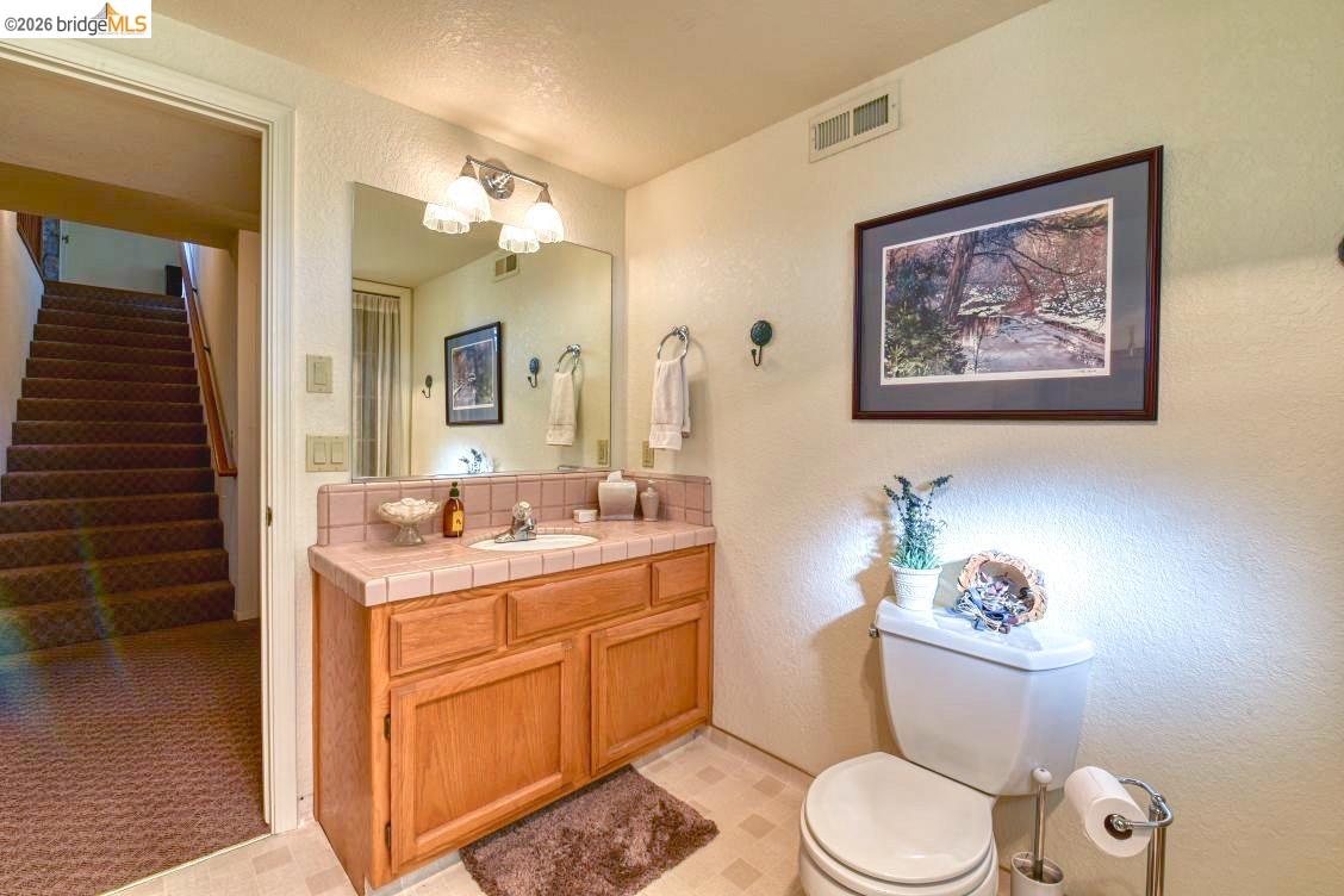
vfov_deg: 77.3
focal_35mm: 15
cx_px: 672
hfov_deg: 100.4
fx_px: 560
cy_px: 448
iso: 400
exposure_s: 1/6
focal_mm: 15
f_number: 11
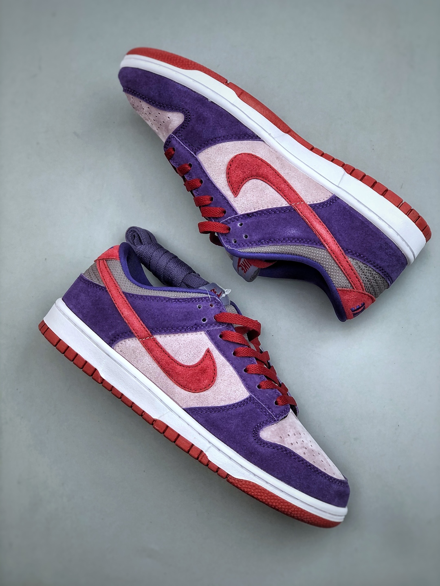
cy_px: 293
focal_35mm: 57
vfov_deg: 33.8
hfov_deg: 25.7
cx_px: 220
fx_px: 966
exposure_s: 1/50
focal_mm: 6.6
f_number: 2.8
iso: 20
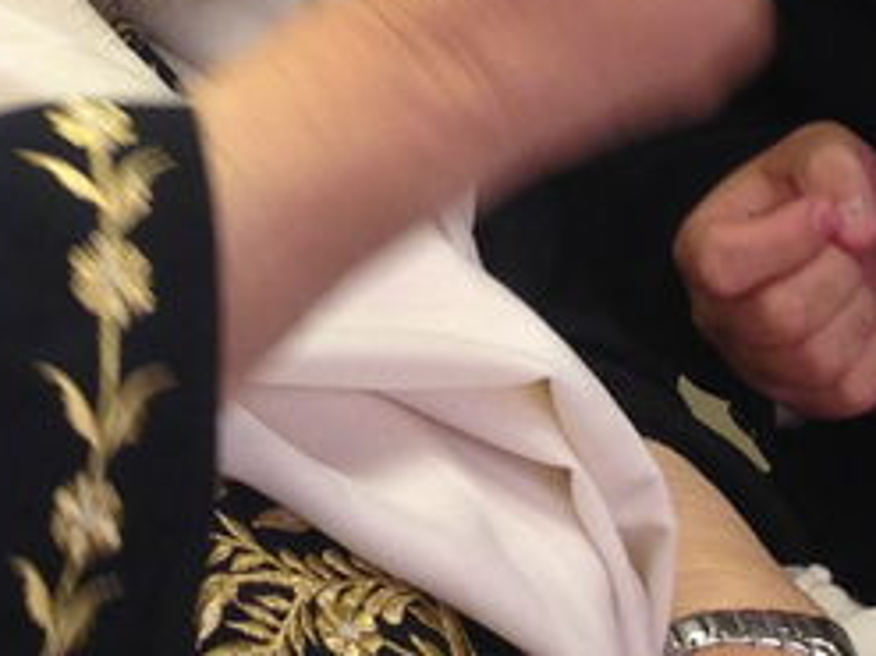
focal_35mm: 187
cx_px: 337
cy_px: -35
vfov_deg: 7.9
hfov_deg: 10.6
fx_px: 4730
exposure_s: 1/30
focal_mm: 4.13
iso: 64
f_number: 2.4
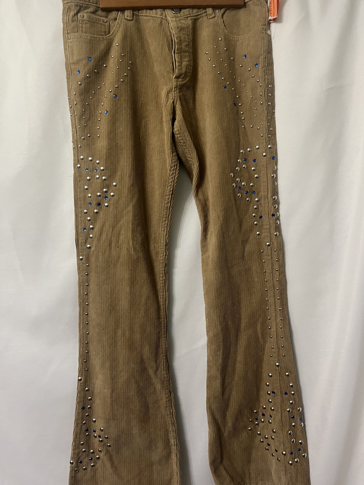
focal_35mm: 26
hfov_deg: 53.1
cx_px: 182
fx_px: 365
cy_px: 242
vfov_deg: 67.3
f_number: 1.6
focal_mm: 5.1
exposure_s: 1/60
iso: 200
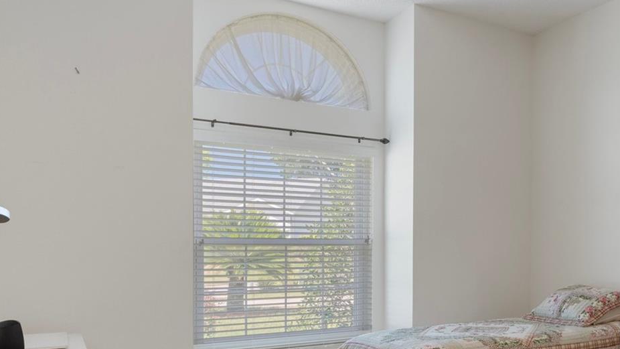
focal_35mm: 38
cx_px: 520
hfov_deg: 48.9
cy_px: 245
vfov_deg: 30.9
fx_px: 625
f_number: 8
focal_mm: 14
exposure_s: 1/3
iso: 250
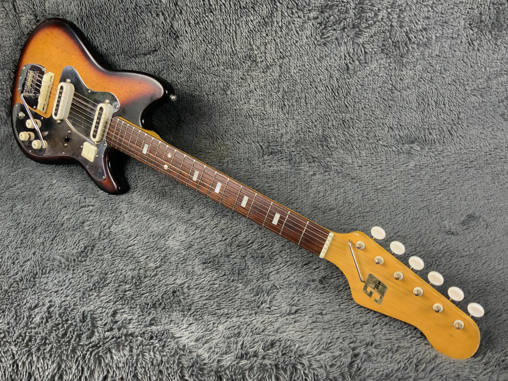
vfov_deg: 44.2
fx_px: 470
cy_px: 186
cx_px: 245
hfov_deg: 56.8
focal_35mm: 32
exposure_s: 1/50
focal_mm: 3
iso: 80
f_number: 1.8
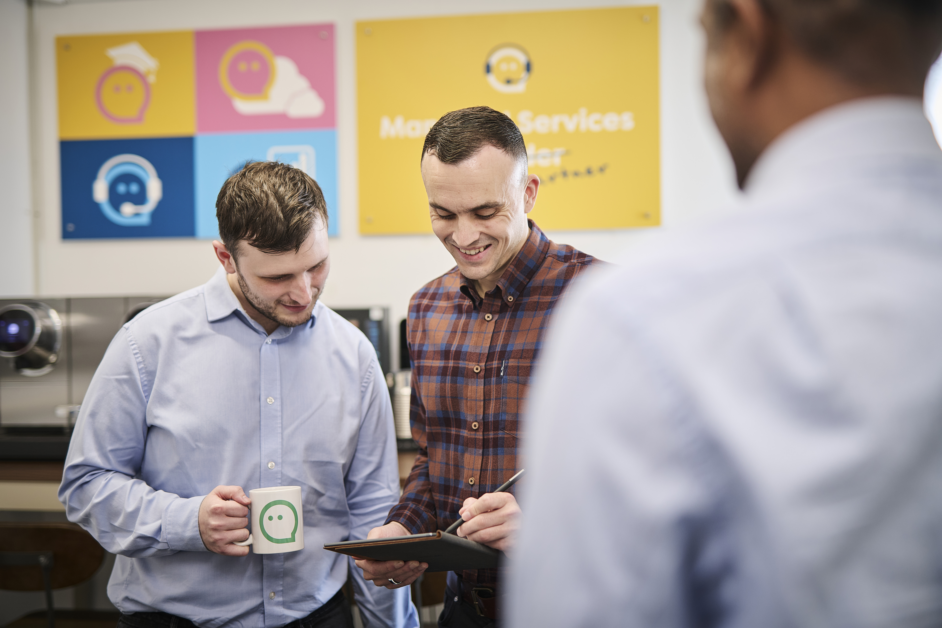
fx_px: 1308
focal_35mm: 50
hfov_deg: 39.6
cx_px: 471
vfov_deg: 27.0
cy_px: 314
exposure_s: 1/80
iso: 160
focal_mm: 50
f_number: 2
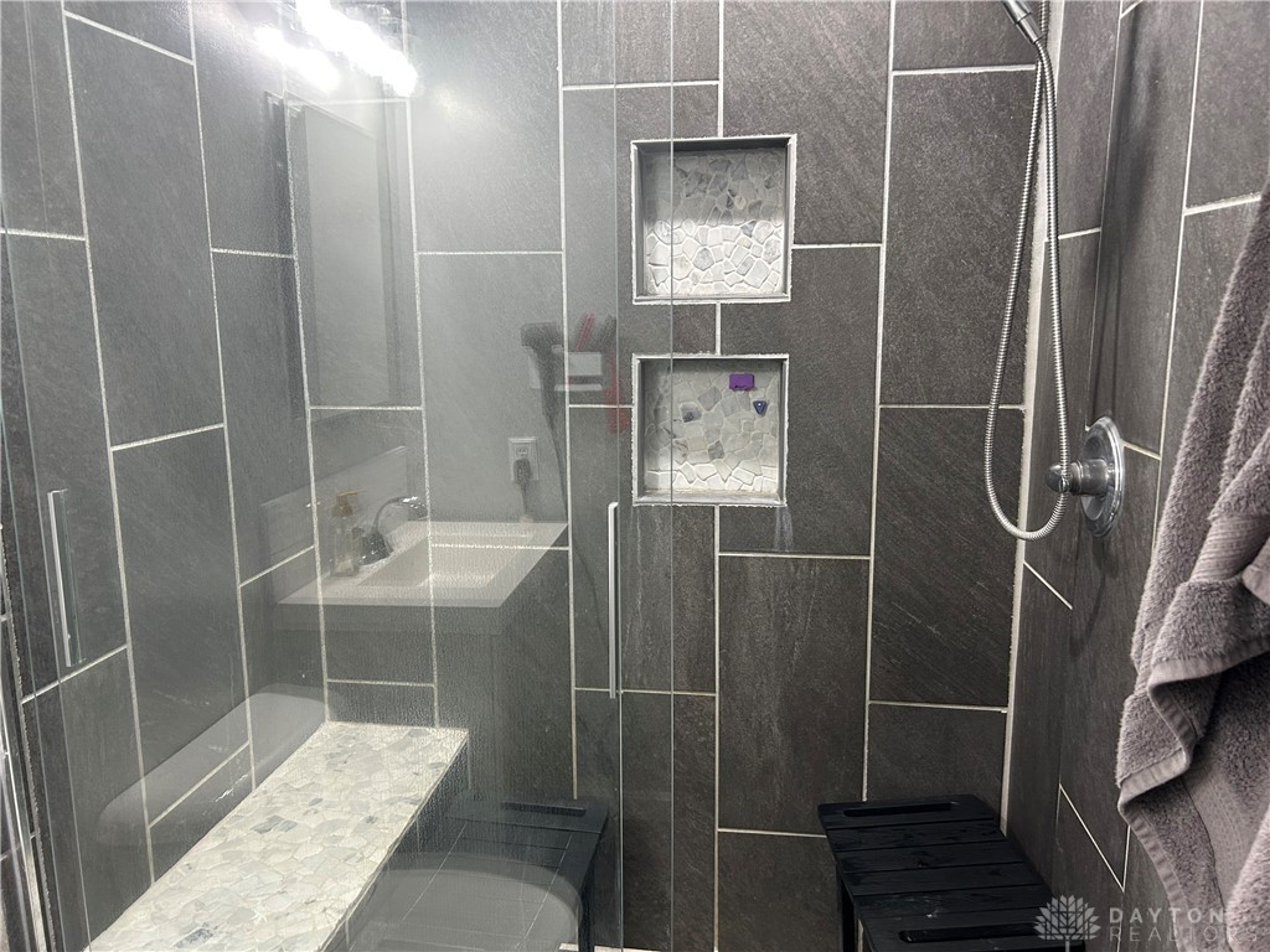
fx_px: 954
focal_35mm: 26
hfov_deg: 67.3
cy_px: 476
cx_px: 635
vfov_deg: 53.1
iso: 125
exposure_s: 1/60
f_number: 1.5
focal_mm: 5.7
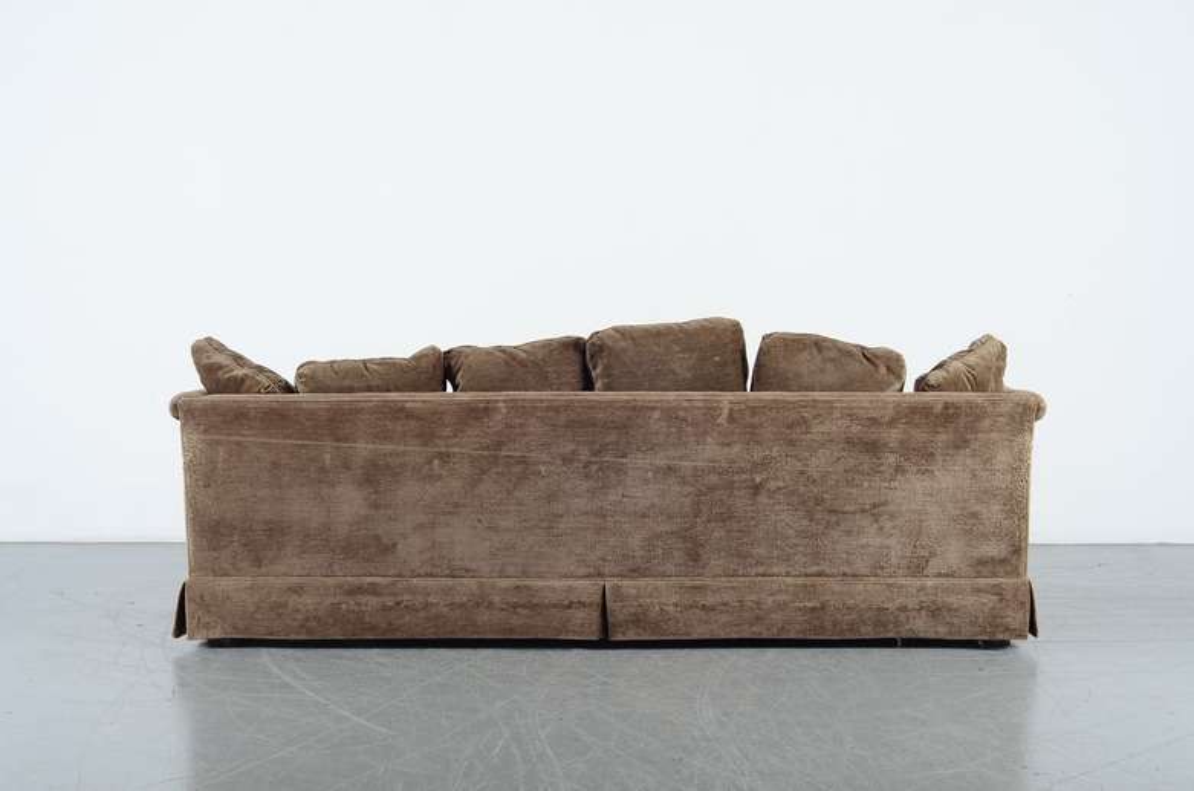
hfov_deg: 27.0
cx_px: 597
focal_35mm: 75
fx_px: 2482
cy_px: 396
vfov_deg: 18.1
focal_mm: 50
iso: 100
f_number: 5.6
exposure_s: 1/125
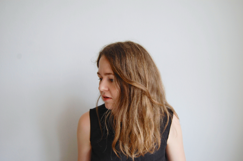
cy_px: 80
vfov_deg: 36.8
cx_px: 122
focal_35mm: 36
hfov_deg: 53.2
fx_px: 243
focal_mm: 24
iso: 640
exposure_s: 1/30
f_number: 4
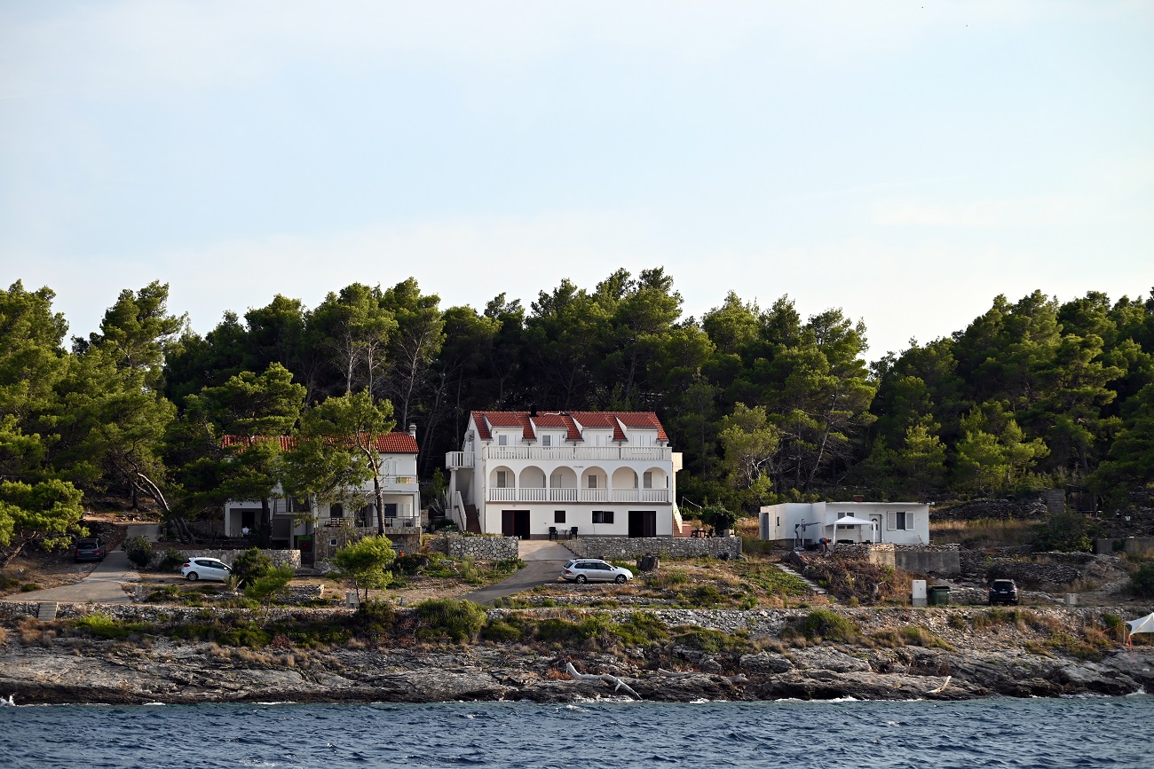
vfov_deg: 12.5
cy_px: 384
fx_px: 3526
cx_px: 577
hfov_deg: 18.6
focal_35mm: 110
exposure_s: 1/500
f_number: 5.6
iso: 160
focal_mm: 110
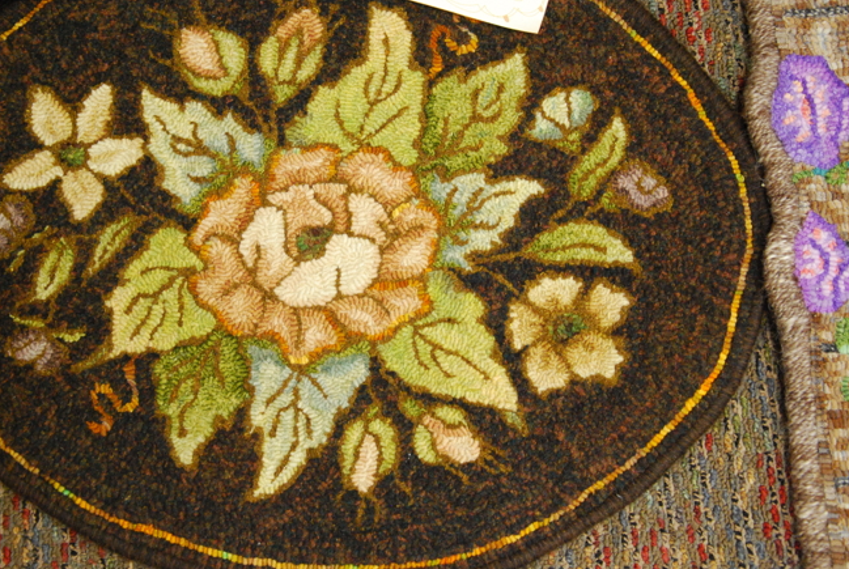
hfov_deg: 27.2
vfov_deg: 18.5
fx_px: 1748
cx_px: 338
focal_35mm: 74
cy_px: 250
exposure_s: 1/30
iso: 1600
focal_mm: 40
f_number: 4.8
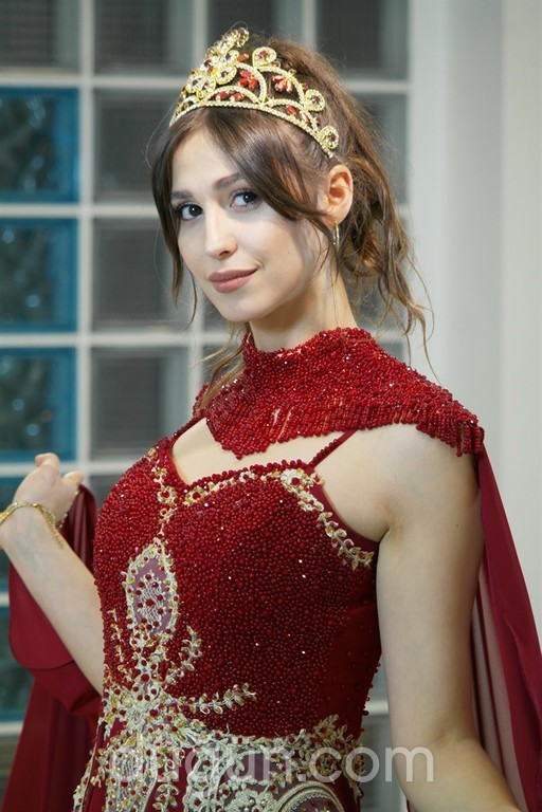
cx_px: 271
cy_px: 406
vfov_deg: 9.2
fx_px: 5036
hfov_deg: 6.2
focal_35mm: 223
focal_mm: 145
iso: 400
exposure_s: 1/100
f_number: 5.6
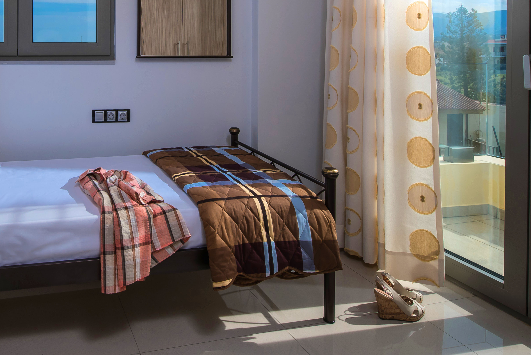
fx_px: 457
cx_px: 134
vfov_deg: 39.8
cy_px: 47
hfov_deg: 57.3
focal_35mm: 31
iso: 200
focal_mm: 16
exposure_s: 1/200
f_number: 14
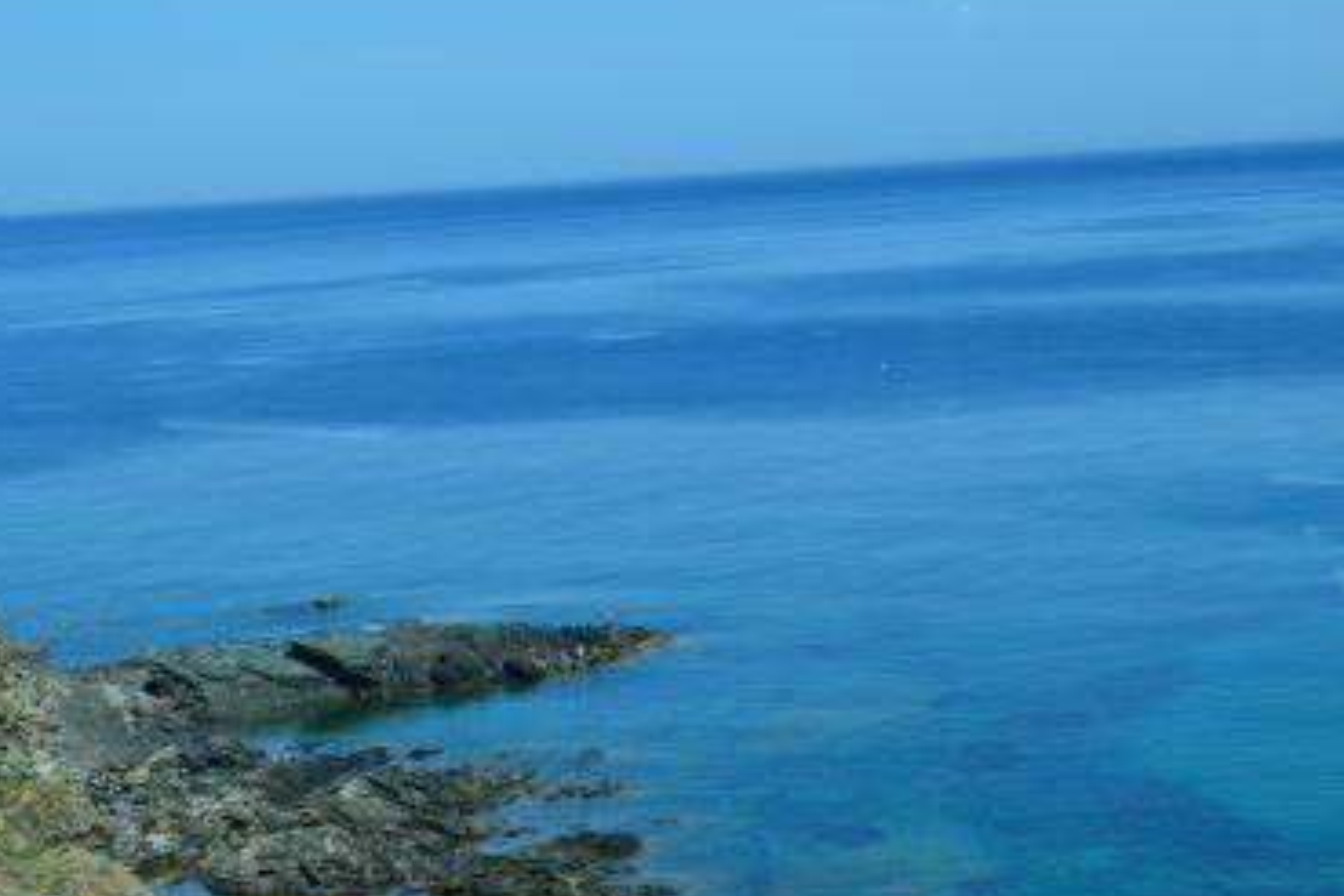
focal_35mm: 101
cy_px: 499
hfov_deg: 20.3
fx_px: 3756
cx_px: 739
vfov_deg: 13.6
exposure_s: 1/400
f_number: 11
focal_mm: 55
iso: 400
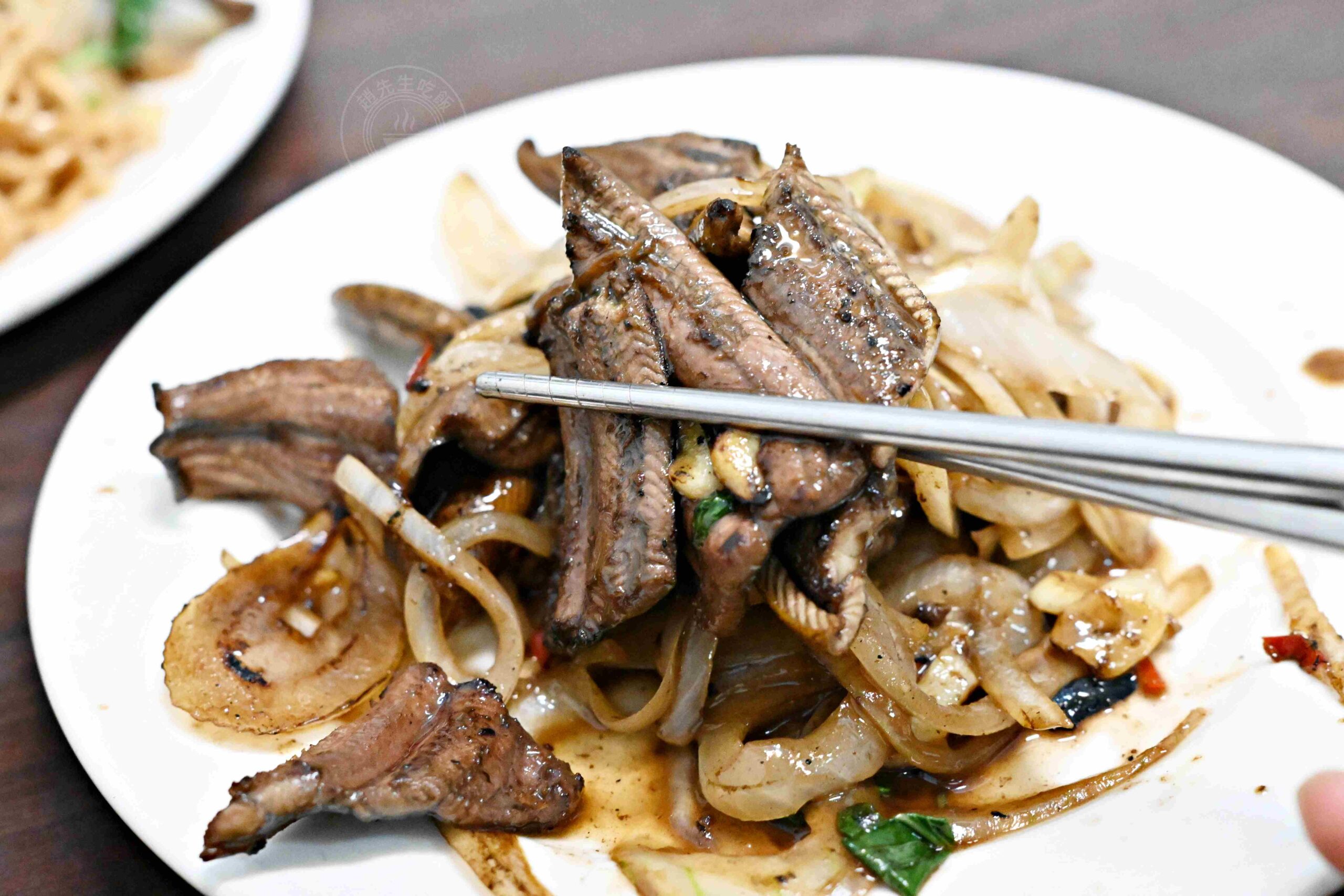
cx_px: 672
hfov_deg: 27.0
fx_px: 2800
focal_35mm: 75
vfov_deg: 18.2
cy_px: 448
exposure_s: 1/200
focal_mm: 50
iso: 8000
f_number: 4
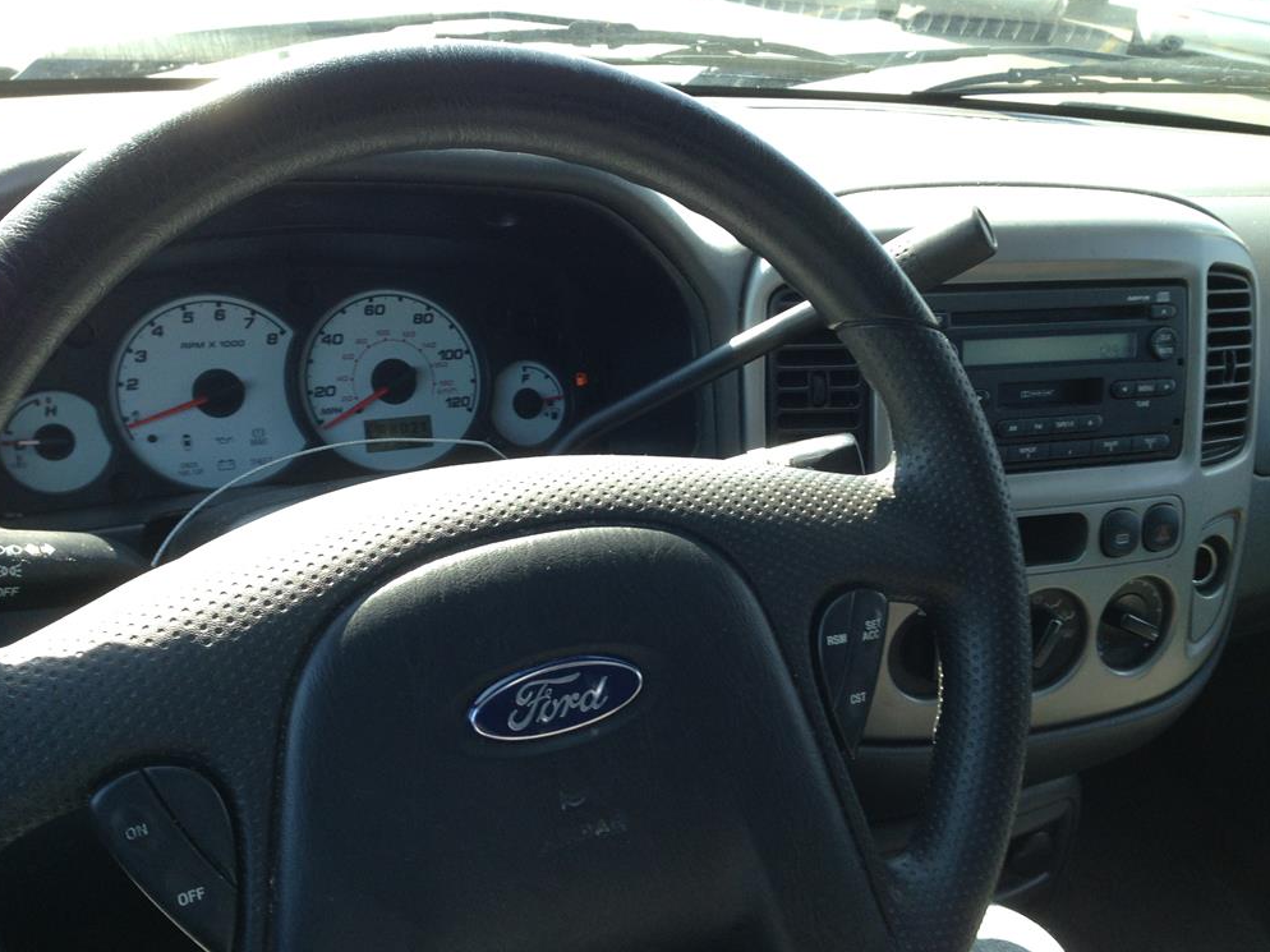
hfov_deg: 54.0
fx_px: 1247
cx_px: 620
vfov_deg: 41.8
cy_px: 482
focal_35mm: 34
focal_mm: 4.13
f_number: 2.4
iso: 64
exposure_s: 1/120
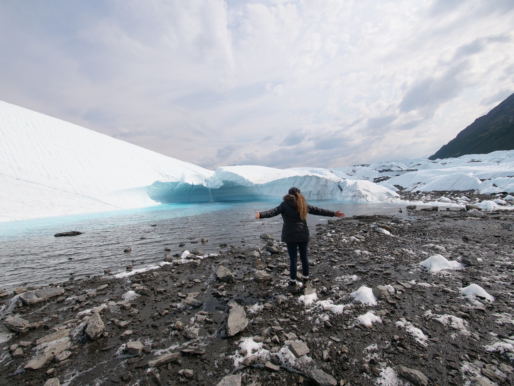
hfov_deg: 102.1
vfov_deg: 85.7
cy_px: 193
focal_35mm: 14
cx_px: 257
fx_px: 208
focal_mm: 7
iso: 200
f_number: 7.1
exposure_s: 1/800
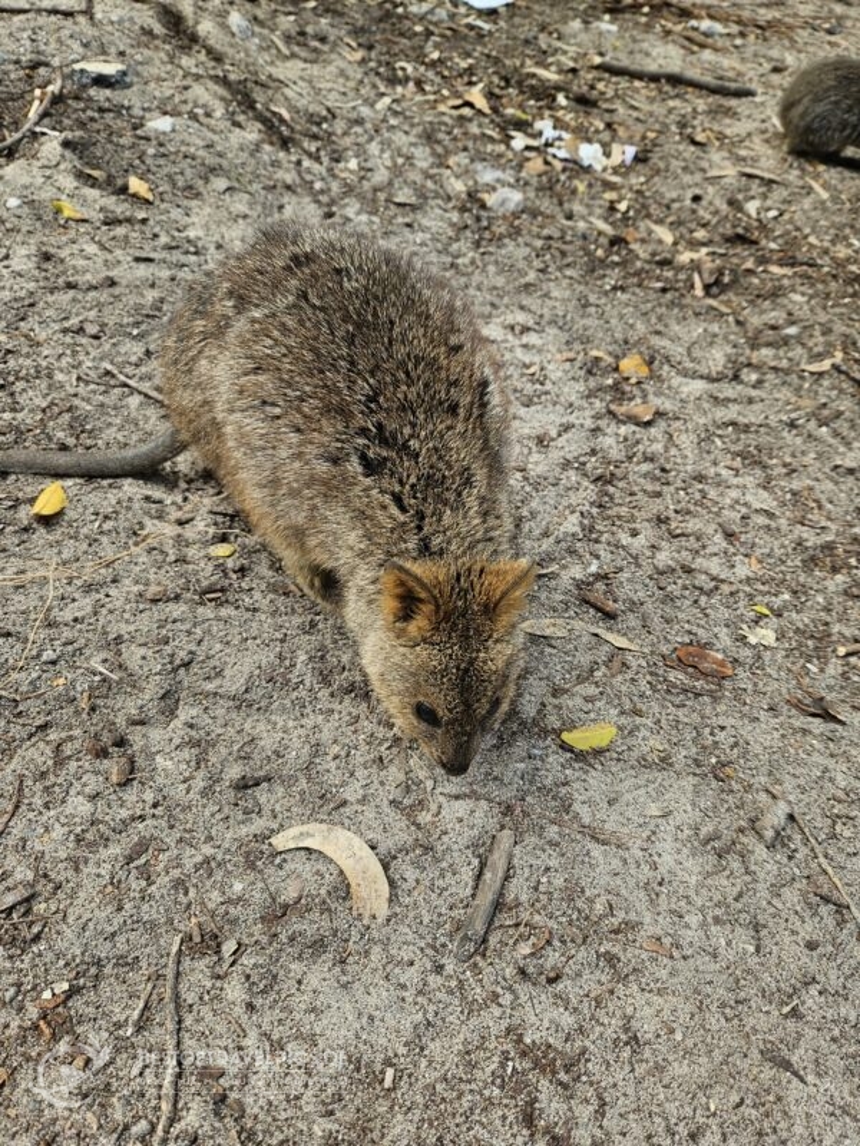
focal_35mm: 23
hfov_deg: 58.9
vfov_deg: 73.9
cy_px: 573
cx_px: 430
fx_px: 762
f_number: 1.8
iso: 25
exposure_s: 1/163
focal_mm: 5.4
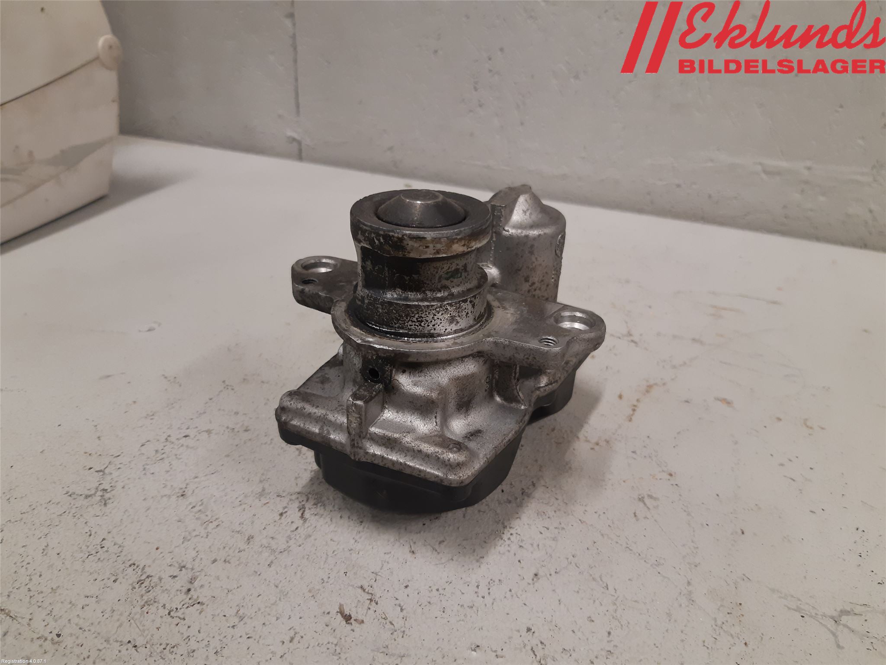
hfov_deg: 67.3
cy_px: 332
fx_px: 665
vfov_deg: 53.1
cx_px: 443
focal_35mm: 26
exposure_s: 1/50
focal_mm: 3.93
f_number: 1.7
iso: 125
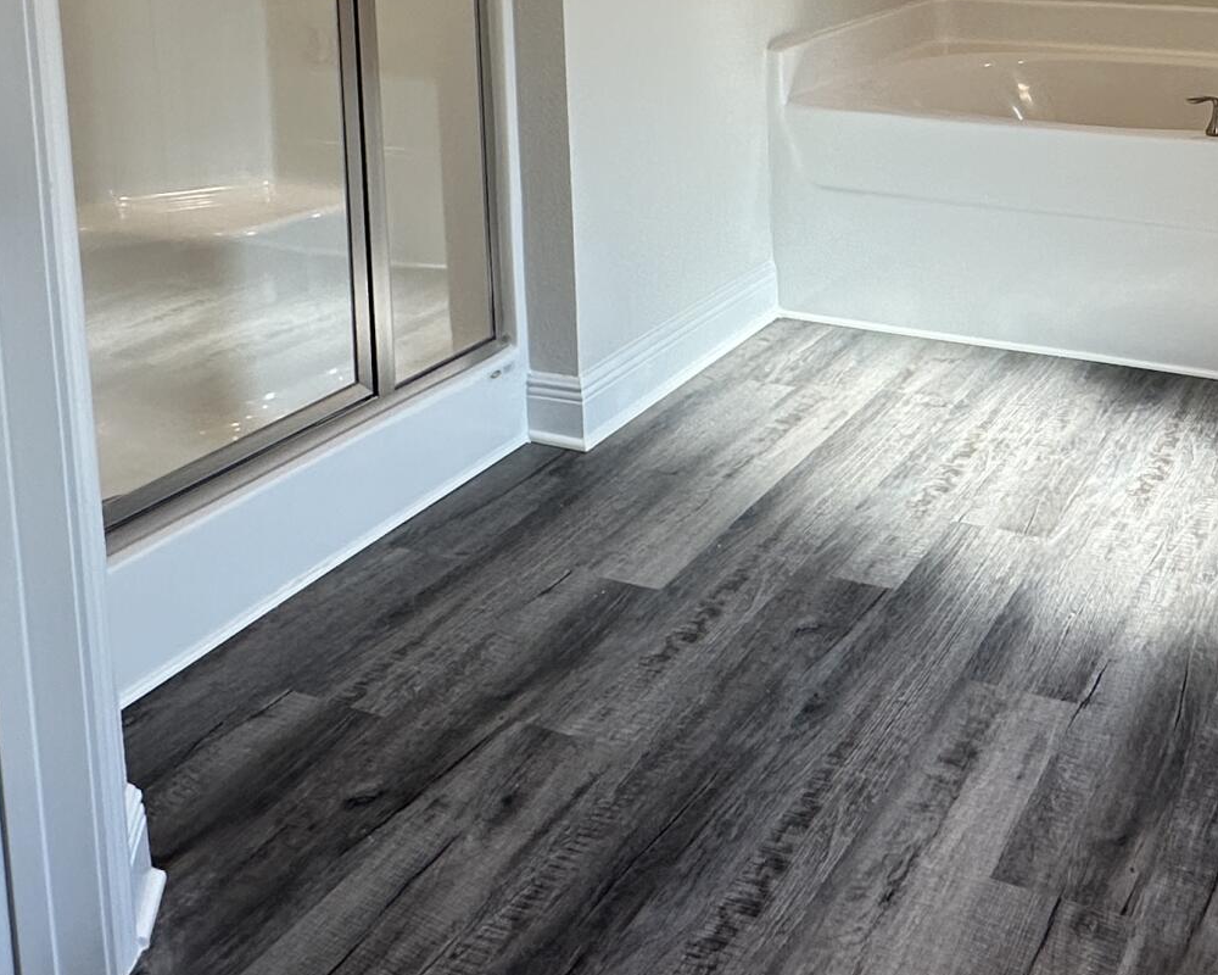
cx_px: 984
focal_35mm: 41
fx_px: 1478
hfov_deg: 42.6
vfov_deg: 32.9
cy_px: -44
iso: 100
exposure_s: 1/120
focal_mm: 2.22
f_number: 2.2
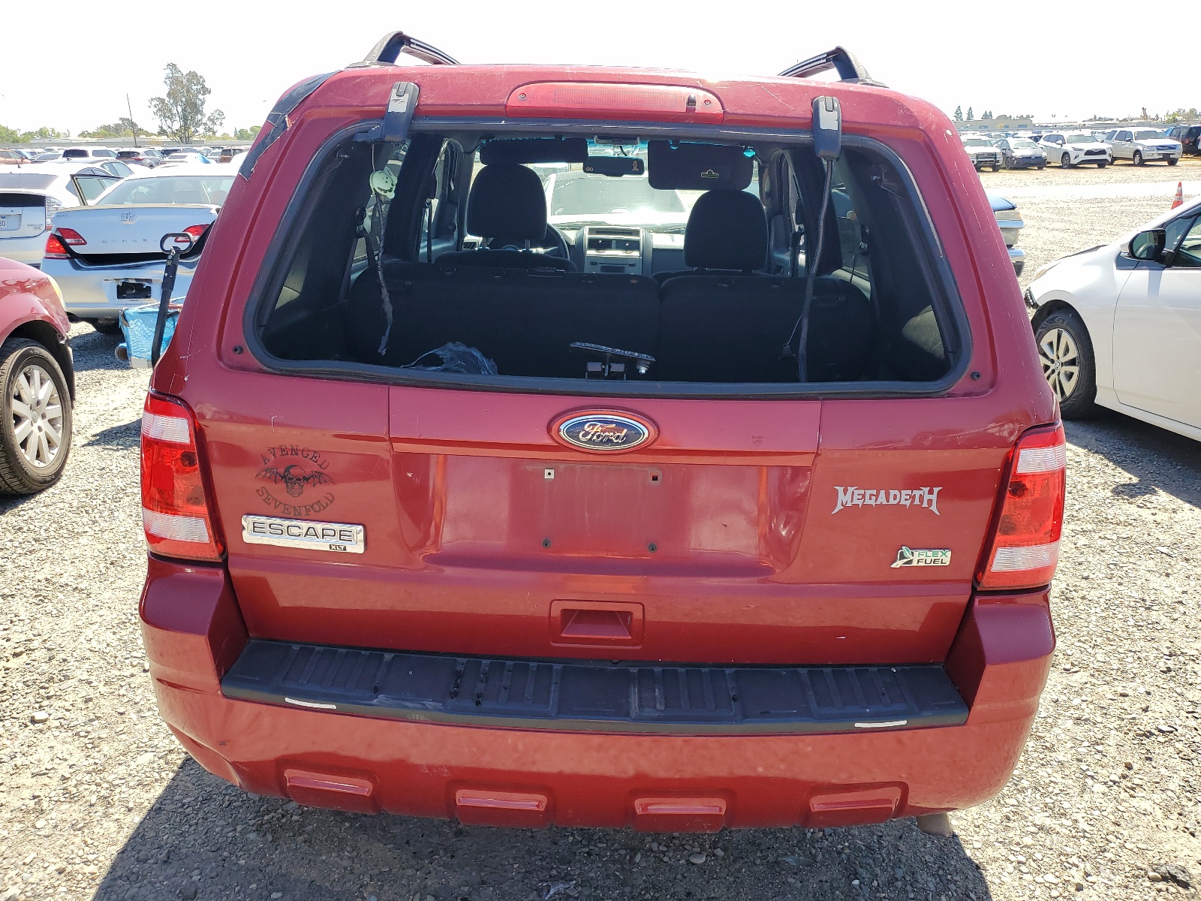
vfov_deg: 53.1
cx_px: 600
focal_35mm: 26
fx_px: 902
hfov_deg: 67.3
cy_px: 450
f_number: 1.5
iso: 50
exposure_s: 1/909
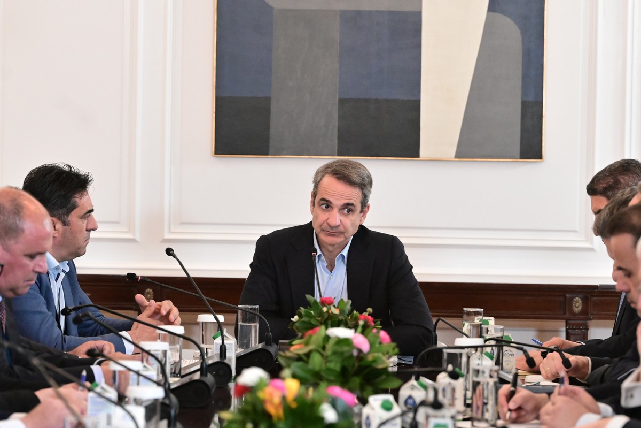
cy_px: 214
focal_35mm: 172
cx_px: 320
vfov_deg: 8.0
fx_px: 3062
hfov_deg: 11.9
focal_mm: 115
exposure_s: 1/400
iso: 6400
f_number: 4.5
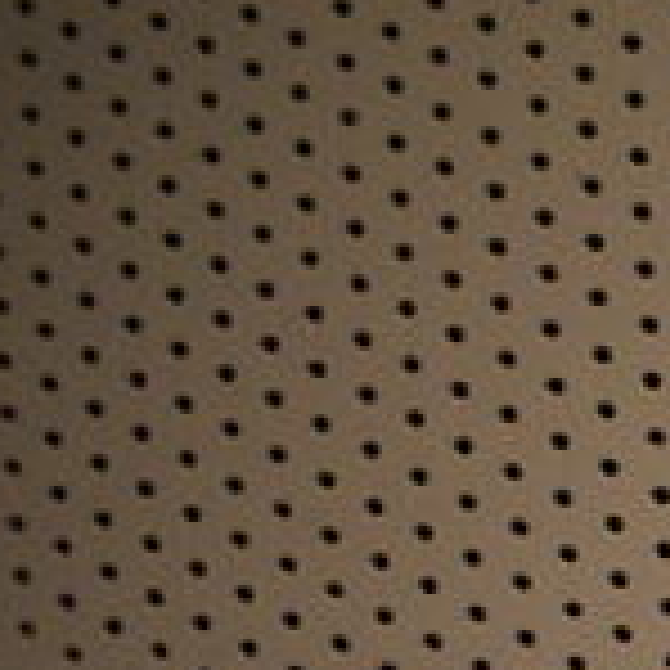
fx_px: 2058
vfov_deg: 17.2
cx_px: 1250
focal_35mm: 94
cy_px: 899
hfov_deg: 15.5
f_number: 4
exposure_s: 1/60
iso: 3200
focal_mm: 18
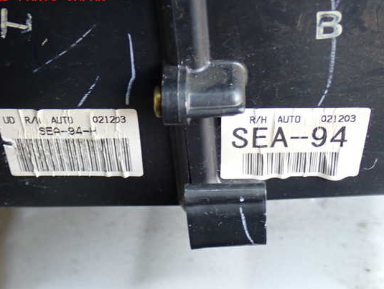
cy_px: 149
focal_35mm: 65
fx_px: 722
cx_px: 190
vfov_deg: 22.6
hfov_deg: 29.8
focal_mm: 10.35
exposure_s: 1/60
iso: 250
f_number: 3.5
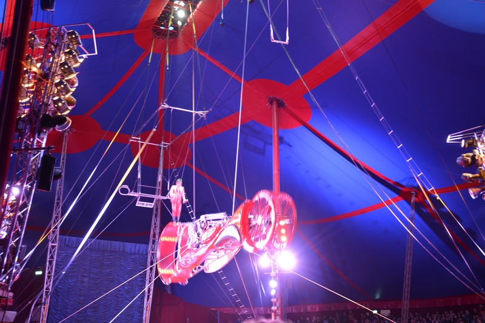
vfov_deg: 34.2
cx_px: 242
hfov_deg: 49.6
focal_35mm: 39
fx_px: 525
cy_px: 162
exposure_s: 1/1.6
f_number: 4
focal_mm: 26
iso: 100
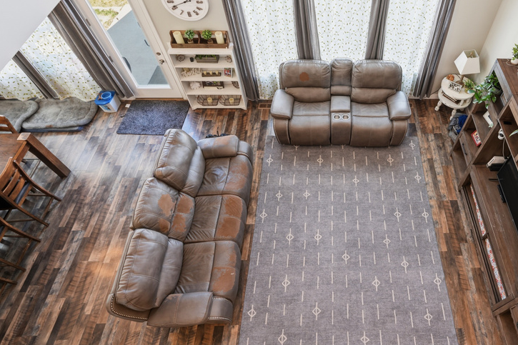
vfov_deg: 52.4
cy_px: 124
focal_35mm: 24
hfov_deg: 71.8
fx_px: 345
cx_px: 340
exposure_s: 1/40
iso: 320
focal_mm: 17
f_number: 11
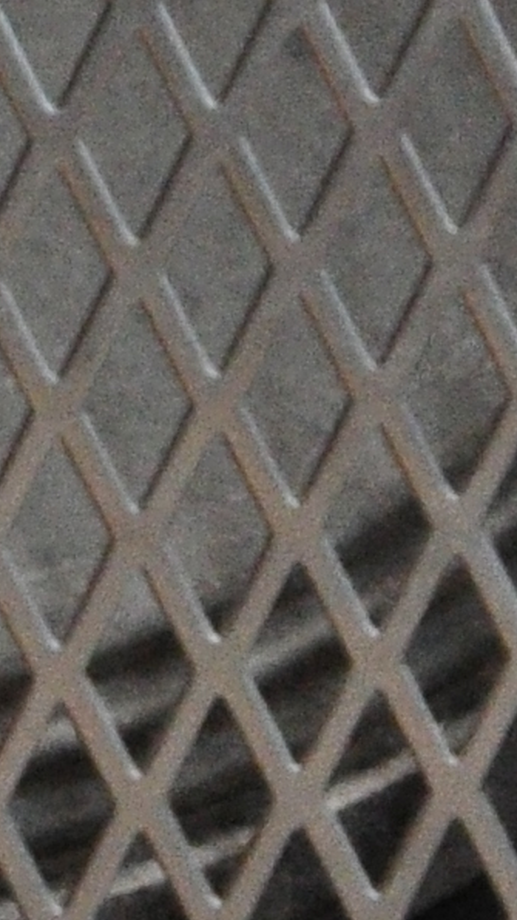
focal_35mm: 226
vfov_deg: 9.2
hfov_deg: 5.3
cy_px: -587
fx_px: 5511
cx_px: -434
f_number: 4
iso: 1600
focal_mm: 20
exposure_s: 1/800
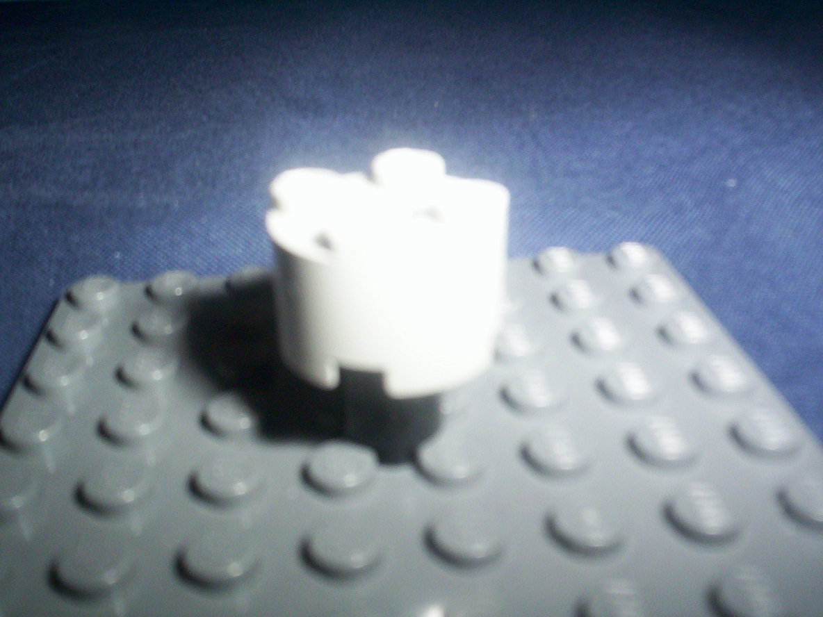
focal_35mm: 38
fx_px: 903
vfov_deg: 37.7
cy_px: 308
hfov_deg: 49.0
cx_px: 412
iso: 140
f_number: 4.5
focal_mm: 4.99
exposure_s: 1/60
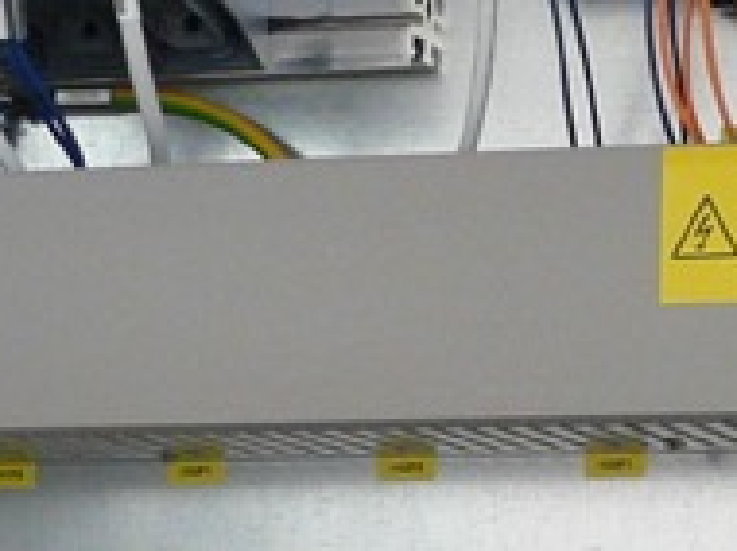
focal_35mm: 189
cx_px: 725
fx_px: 4019
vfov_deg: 7.6
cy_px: 1052
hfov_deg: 10.4
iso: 160
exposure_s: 1/30
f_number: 2.8
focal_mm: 4.6
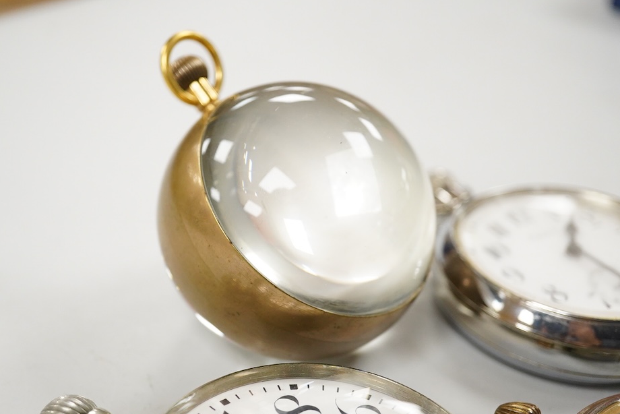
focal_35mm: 55
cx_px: 281
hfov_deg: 36.2
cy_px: 208
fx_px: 947
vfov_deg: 24.6
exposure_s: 1/500
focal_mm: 30
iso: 2500
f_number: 3.5
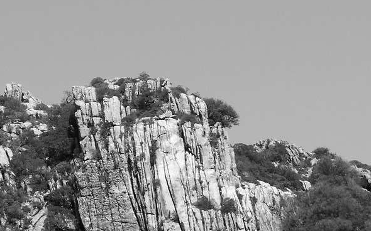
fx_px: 3143
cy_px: 175
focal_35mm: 311
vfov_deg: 4.2
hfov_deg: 6.6
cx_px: -268
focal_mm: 50
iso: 100
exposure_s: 1/200
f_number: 10
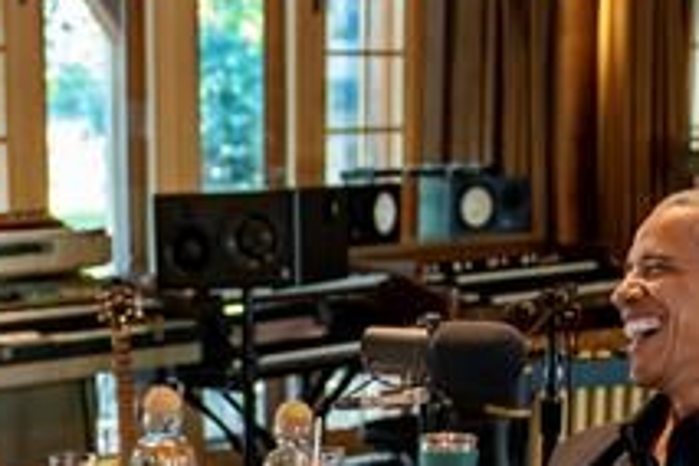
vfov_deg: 12.6
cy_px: 668
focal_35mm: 104
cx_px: 23
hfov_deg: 19.2
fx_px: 2019
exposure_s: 1/160
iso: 2000
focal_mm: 34
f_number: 2.8
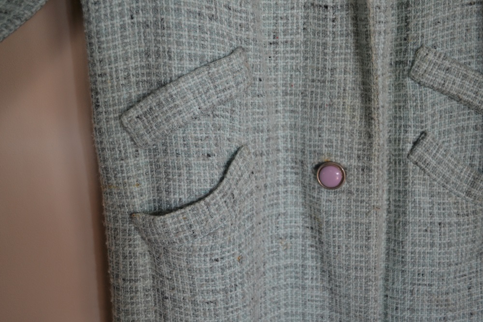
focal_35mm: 36
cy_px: 161
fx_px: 483
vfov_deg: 36.9
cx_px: 242
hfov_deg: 53.1
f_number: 4
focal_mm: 24
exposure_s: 1/60
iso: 500
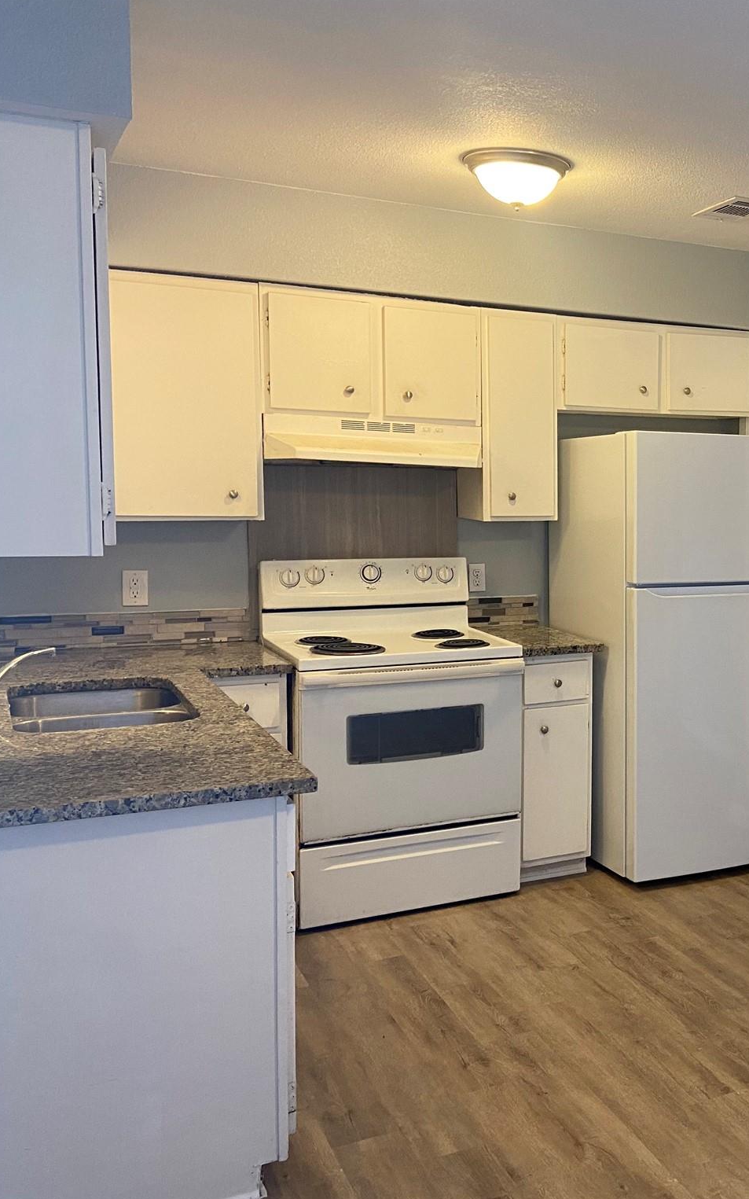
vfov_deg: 52.8
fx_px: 1209
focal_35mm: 37
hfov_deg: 32.0
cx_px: 733
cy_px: 599
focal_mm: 4.25
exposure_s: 1/60
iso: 100
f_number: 1.8
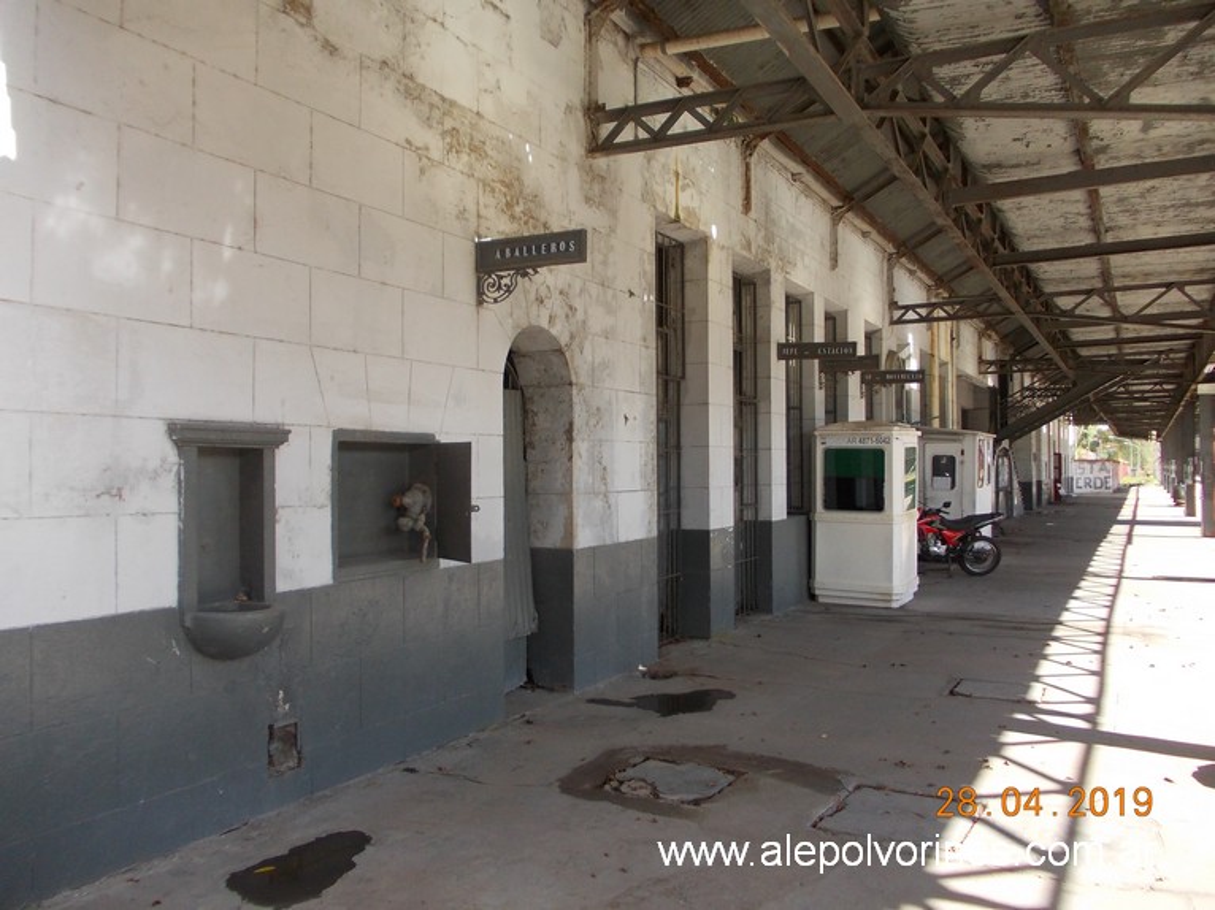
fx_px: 982
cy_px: 455
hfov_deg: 63.5
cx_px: 608
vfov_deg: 49.7
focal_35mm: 28
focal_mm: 4
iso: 80
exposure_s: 1/320
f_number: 2.7
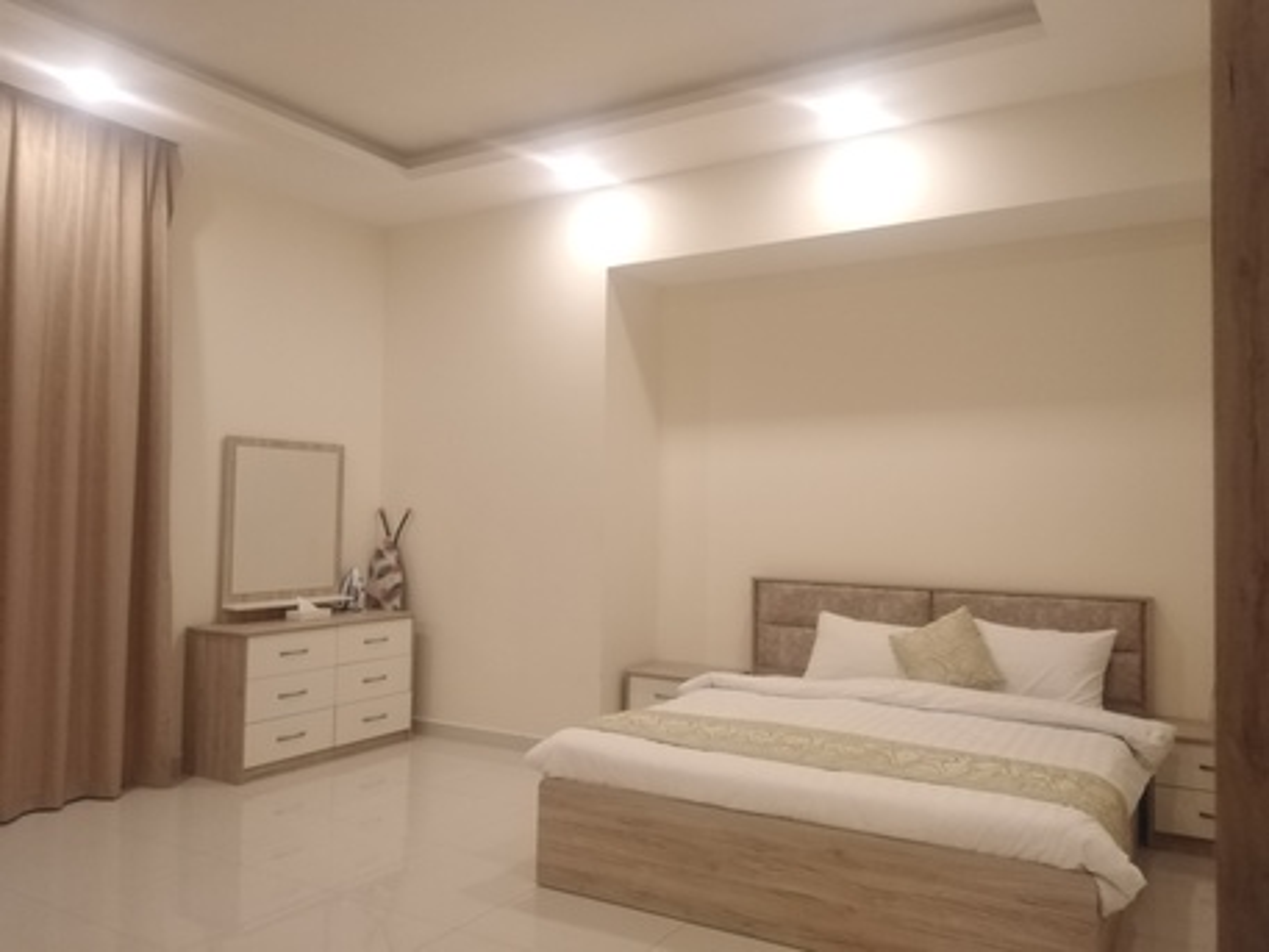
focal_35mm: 26
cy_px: 476
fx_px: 953
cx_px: 634
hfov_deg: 67.3
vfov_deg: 53.1
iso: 414
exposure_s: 1/33.3
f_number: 1.8
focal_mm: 3.59
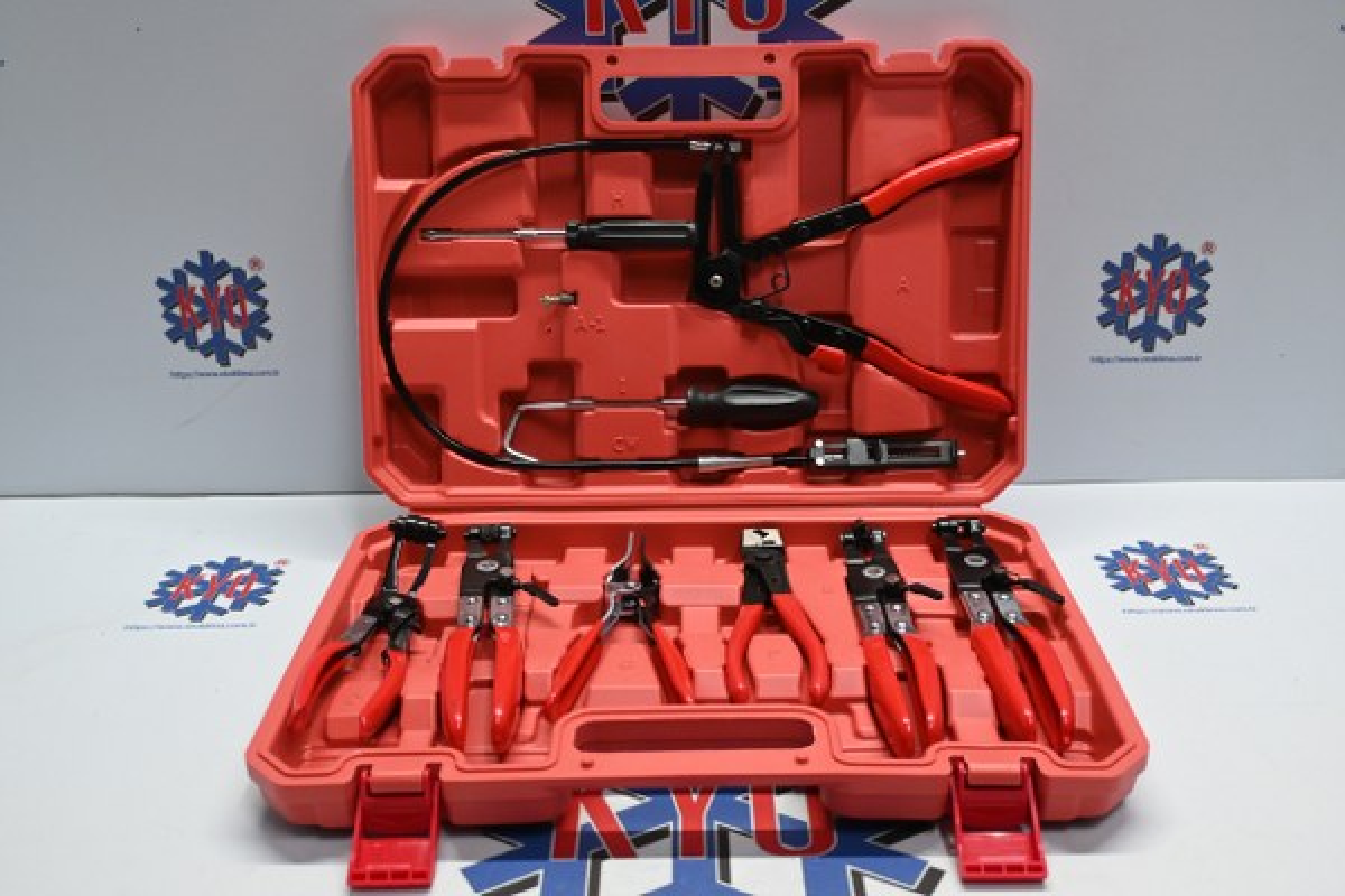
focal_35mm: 37
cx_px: 672
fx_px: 1373
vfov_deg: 36.2
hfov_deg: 52.2
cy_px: 448
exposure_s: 1/125
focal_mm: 24.5
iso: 1100
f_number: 4.2
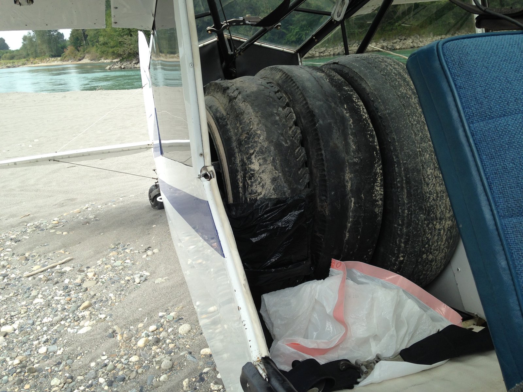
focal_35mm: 33
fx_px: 499
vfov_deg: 42.9
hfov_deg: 55.4
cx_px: 262
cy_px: 196
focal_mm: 4.12
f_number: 2.4
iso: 50
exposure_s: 1/516
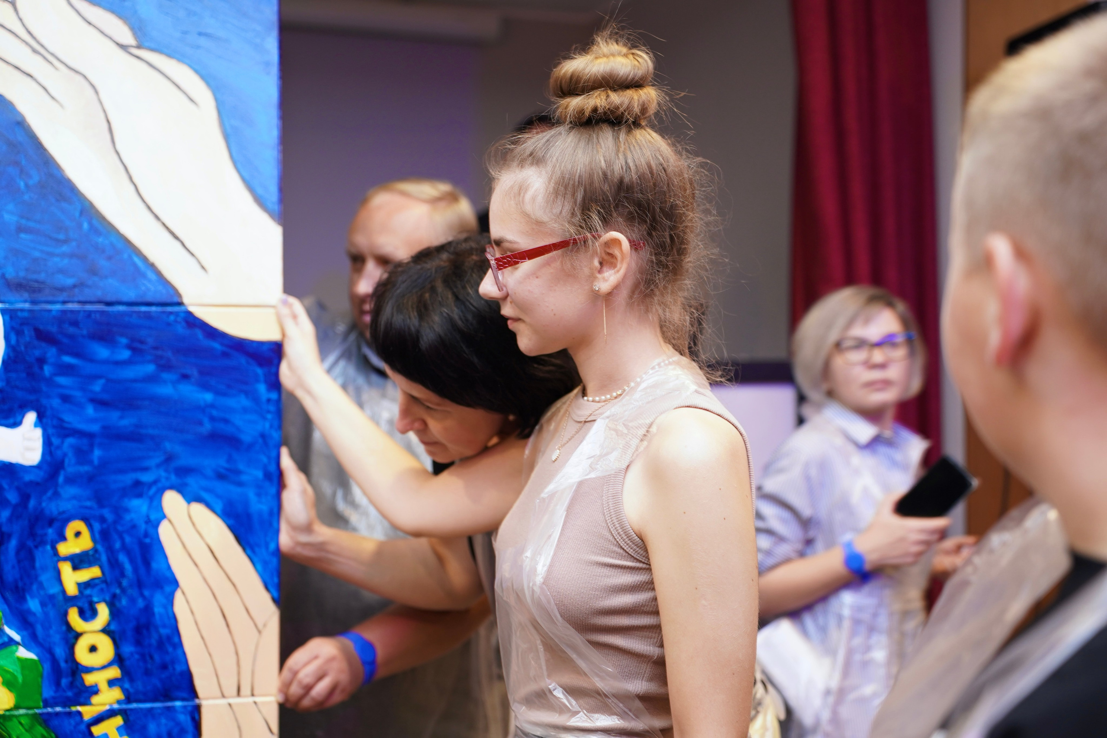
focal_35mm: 45
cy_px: 369
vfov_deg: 29.9
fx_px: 1384
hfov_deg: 43.6
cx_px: 554
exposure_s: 1/60
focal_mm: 45
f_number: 2.8
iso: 640
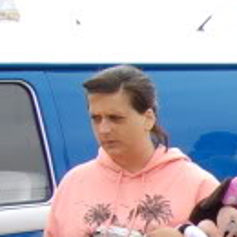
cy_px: 333
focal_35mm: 181
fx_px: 1399
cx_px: 696
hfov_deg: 8.3
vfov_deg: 9.5
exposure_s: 1/200
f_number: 7.1
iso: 200
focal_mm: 23
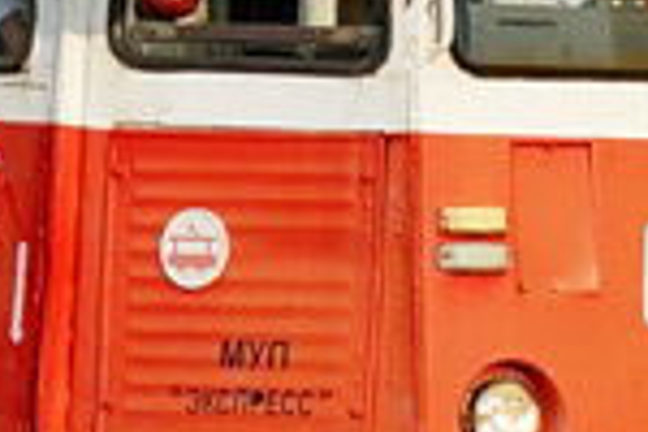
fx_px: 11843
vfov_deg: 2.1
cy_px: -449
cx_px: -445
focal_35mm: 658
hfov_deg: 3.1
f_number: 8
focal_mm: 55
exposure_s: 1/640
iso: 200
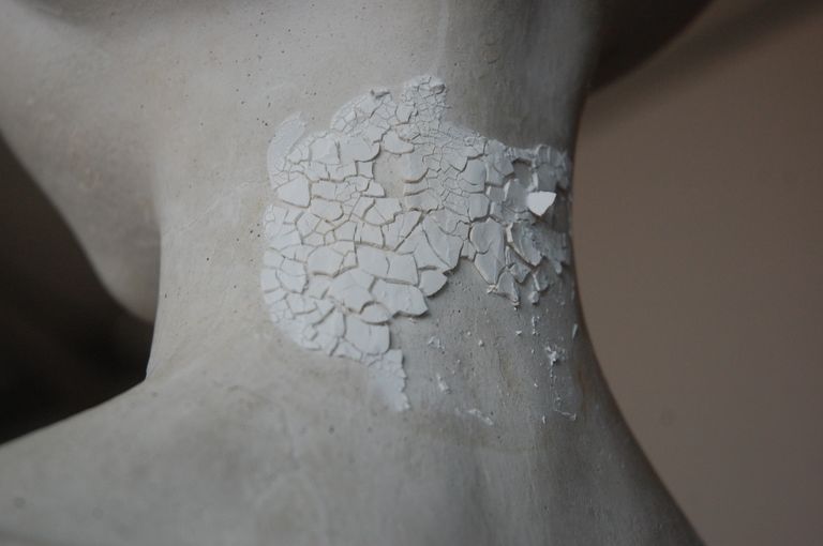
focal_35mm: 84
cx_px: 412
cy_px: 273
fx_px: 1918
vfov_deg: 16.2
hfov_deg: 24.2
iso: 800
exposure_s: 1/125
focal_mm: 56
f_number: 4.5
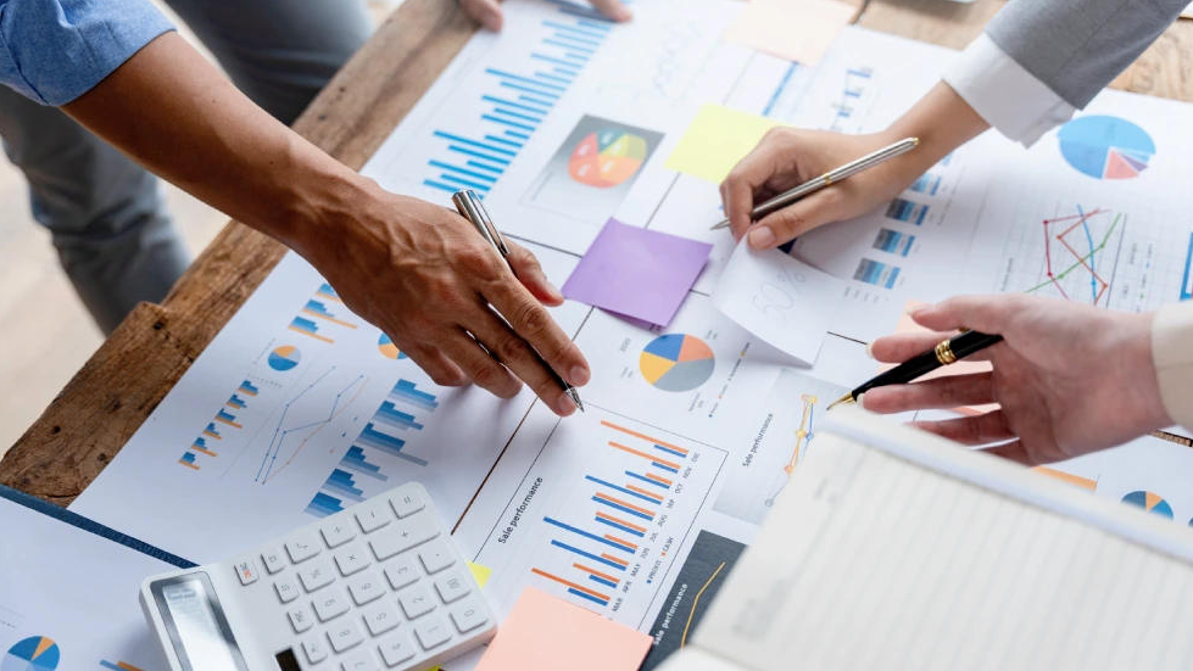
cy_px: 317
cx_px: 596
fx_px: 1462
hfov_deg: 44.4
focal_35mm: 46
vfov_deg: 25.9
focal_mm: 43.2
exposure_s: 1/200
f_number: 2.8
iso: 200
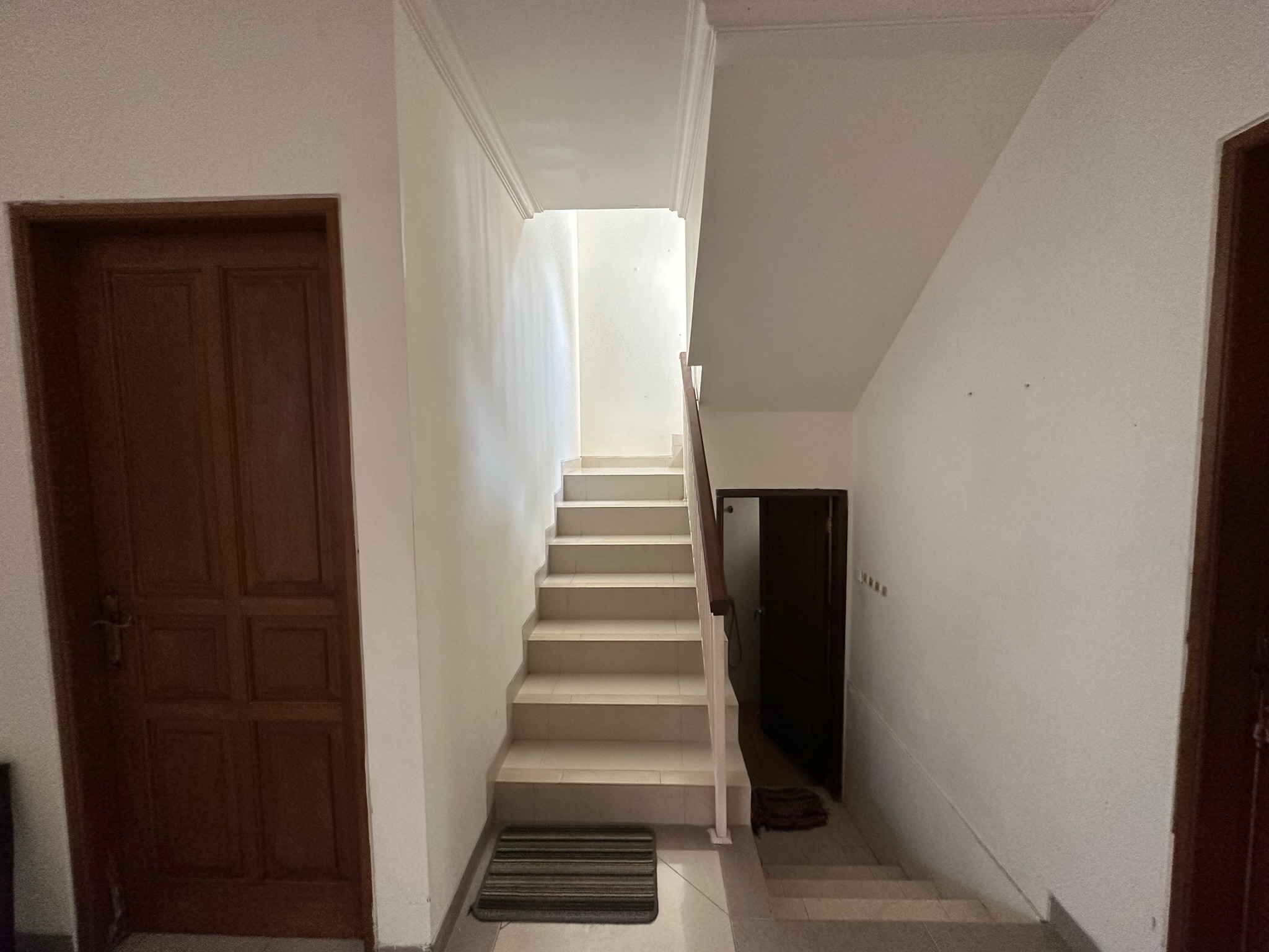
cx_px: 634
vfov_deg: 85.7
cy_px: 476
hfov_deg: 102.1
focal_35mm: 14
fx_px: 513
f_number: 2.2
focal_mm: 2.22
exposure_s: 1/69
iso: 320
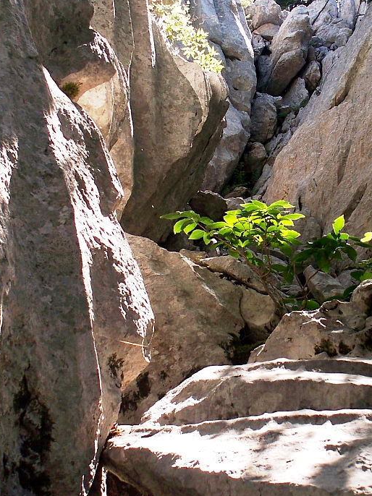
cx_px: 211
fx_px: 903
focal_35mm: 63
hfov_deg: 23.3
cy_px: 313
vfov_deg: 30.6
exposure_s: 1/250
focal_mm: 7.54
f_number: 2.8
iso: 64
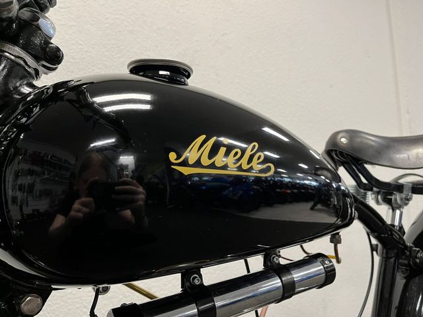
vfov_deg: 53.1
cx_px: 212
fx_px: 318
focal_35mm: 26
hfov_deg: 67.3
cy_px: 158
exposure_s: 1/50
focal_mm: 5.1
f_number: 1.6
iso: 100
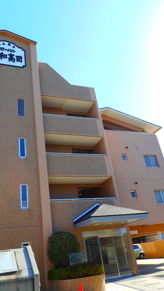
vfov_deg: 67.9
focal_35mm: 28
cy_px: 145
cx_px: 60
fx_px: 217
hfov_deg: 41.1
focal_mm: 4.5
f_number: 3.7
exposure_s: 1/320
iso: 80
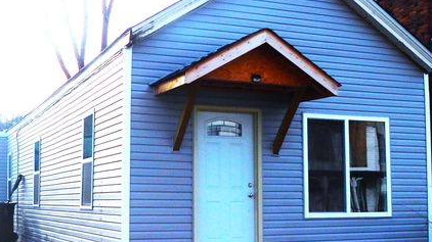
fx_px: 355
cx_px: 210
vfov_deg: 37.5
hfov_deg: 62.6
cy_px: 89
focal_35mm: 31
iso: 100
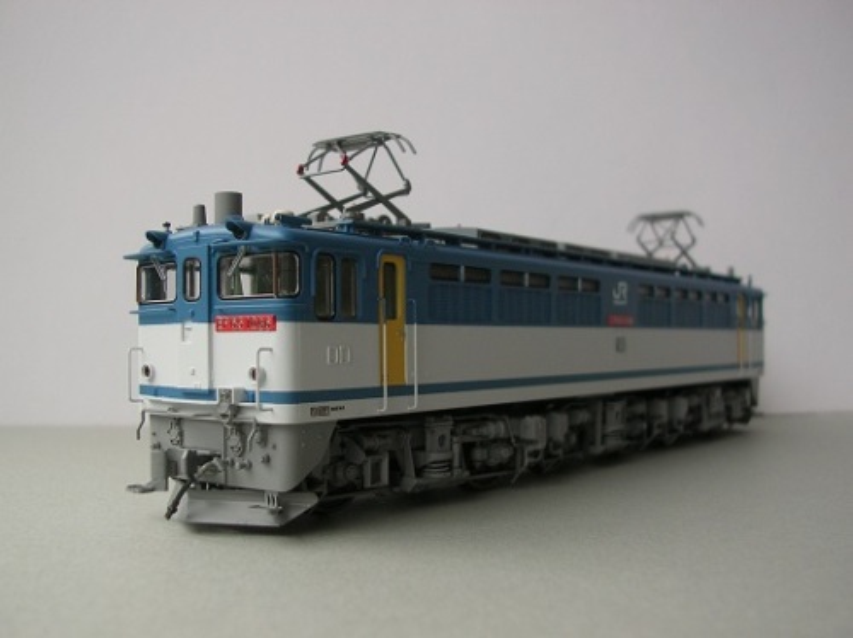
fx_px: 911
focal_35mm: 37
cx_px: 426
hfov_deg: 50.2
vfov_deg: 38.6
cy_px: 319
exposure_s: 1/55.1
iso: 50
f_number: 2.9
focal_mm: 6.2
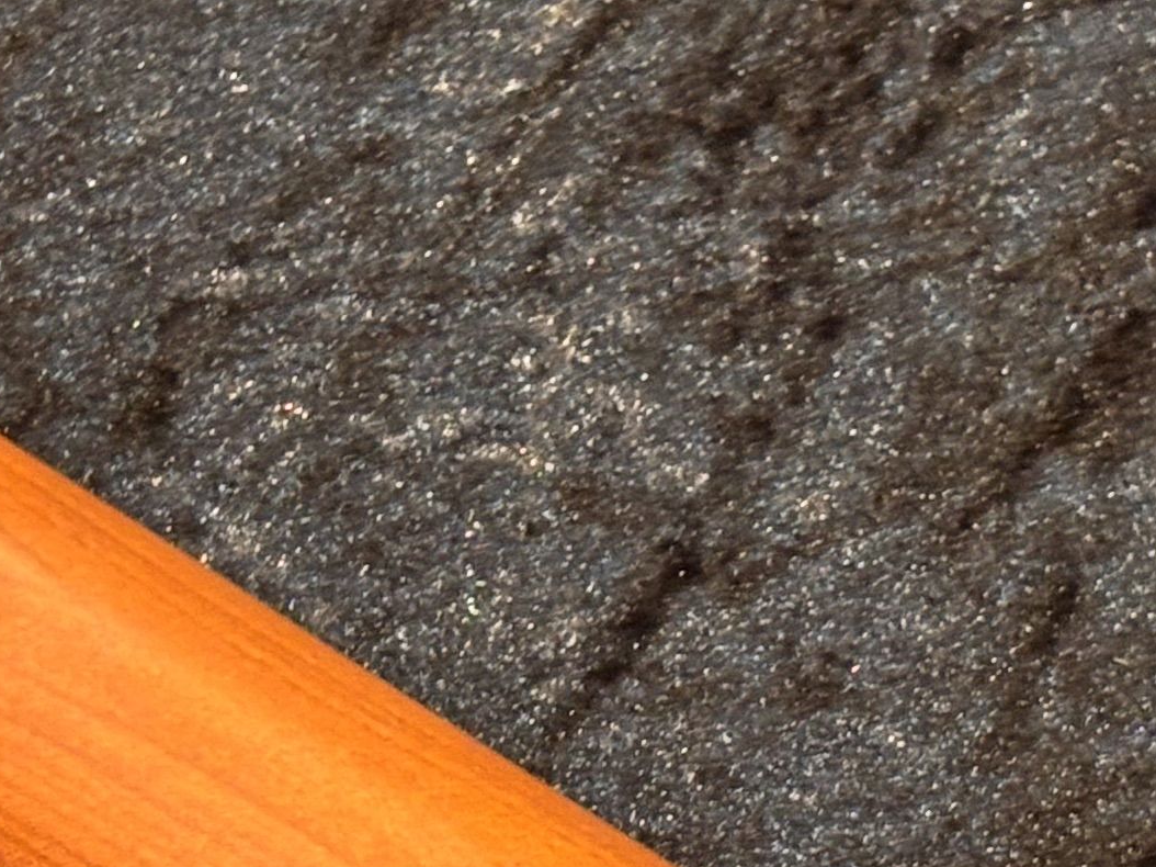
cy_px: 991
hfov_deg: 9.9
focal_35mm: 199
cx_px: 531
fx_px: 6644
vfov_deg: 7.4
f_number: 1.6
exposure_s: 1/40
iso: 200
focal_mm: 5.96
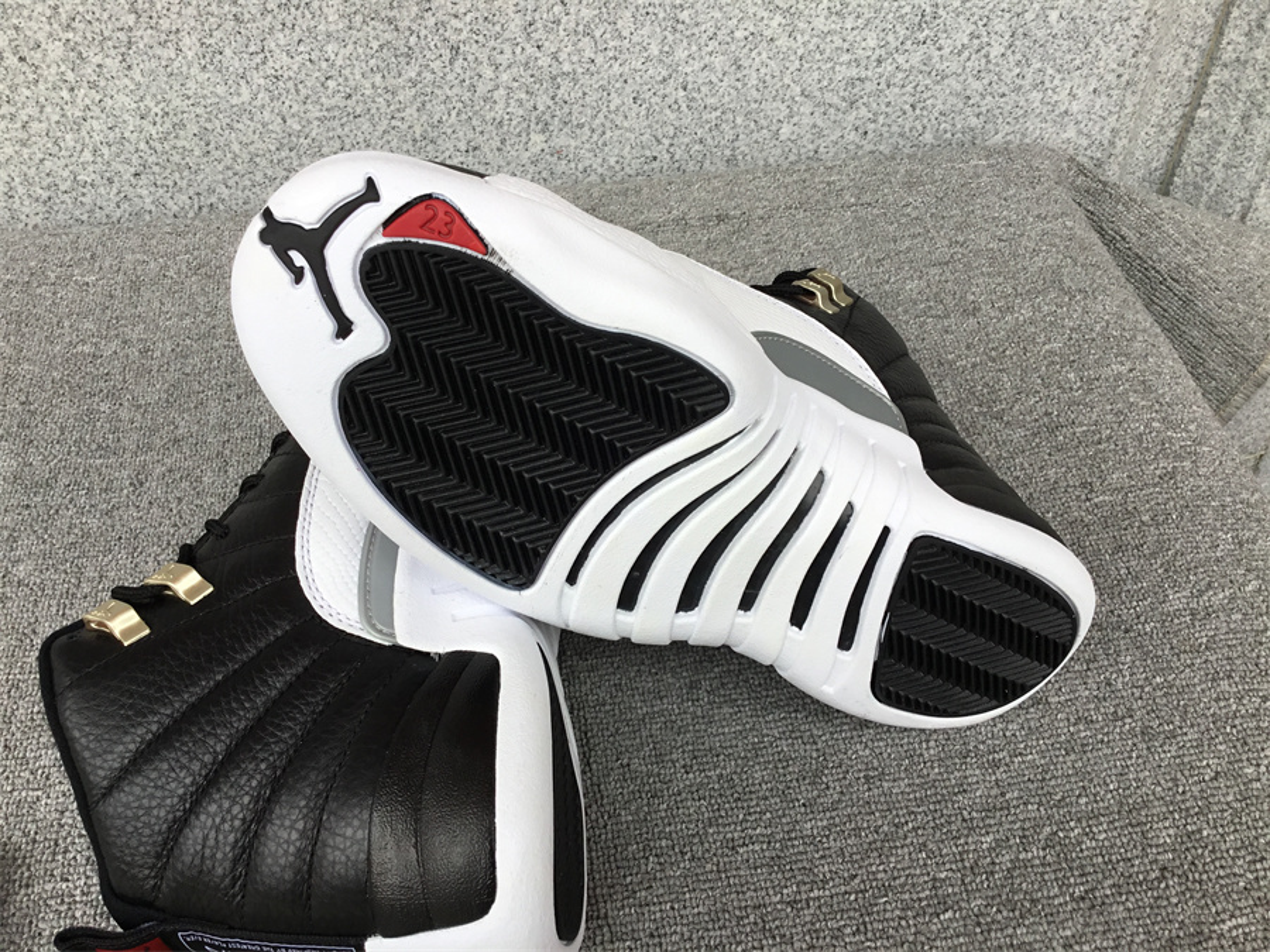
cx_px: 635
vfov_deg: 45.4
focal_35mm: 31
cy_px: 476
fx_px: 1137
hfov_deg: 58.4
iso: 25
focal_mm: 3.3
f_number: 2.4
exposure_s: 1/218
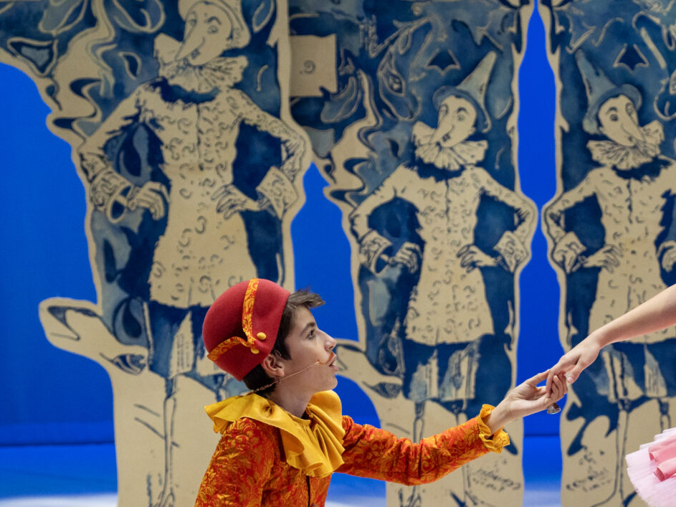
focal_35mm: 137
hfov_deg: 14.3
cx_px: 556
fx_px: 2675
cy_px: 420
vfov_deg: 10.8
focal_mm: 70
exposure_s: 1/400
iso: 1600
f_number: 3.5
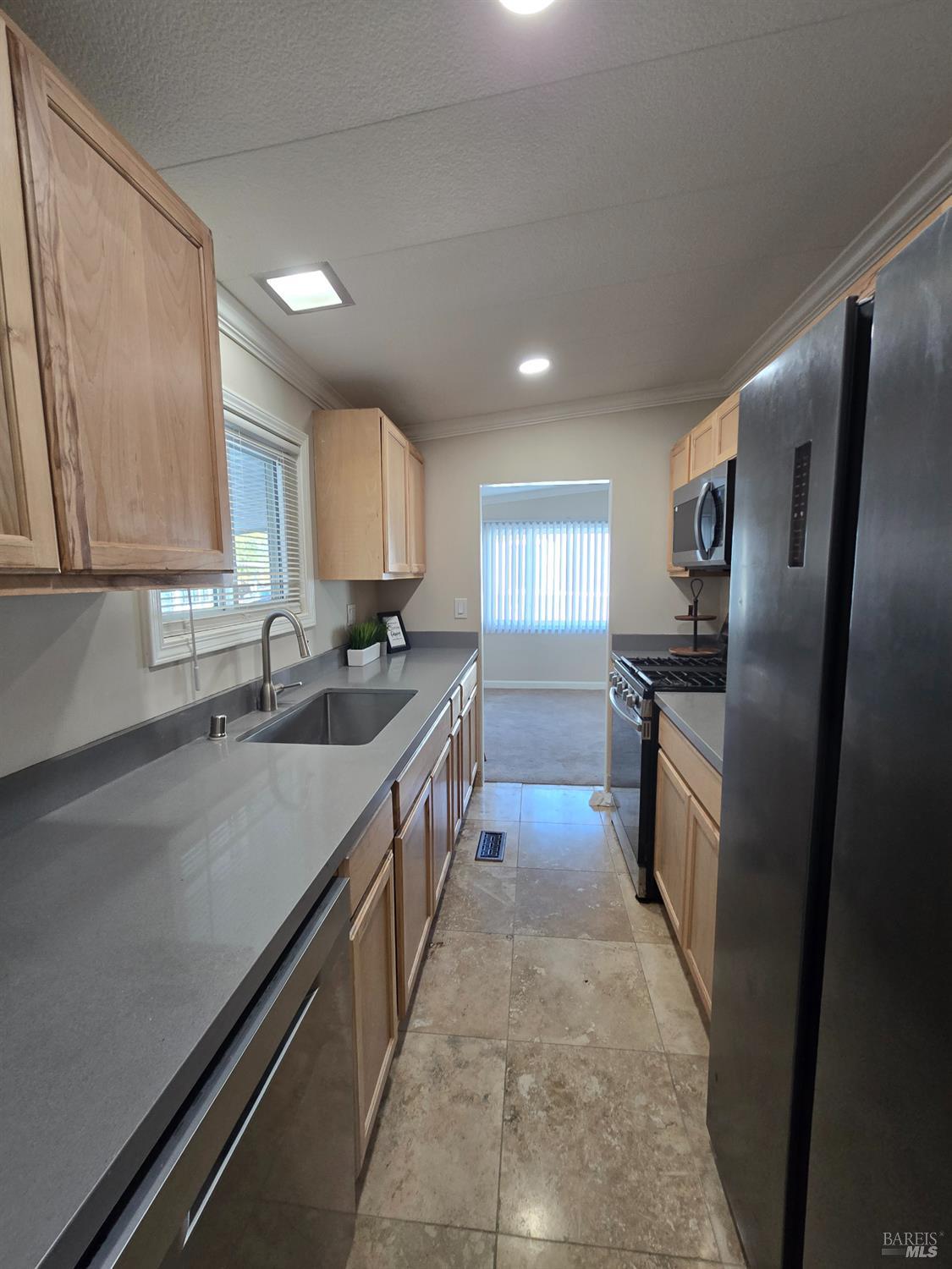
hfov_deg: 89.9
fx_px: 477
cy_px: 634
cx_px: 476
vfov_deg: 106.2
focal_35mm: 13
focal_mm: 2.2
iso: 160
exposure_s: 1/60
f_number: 2.2
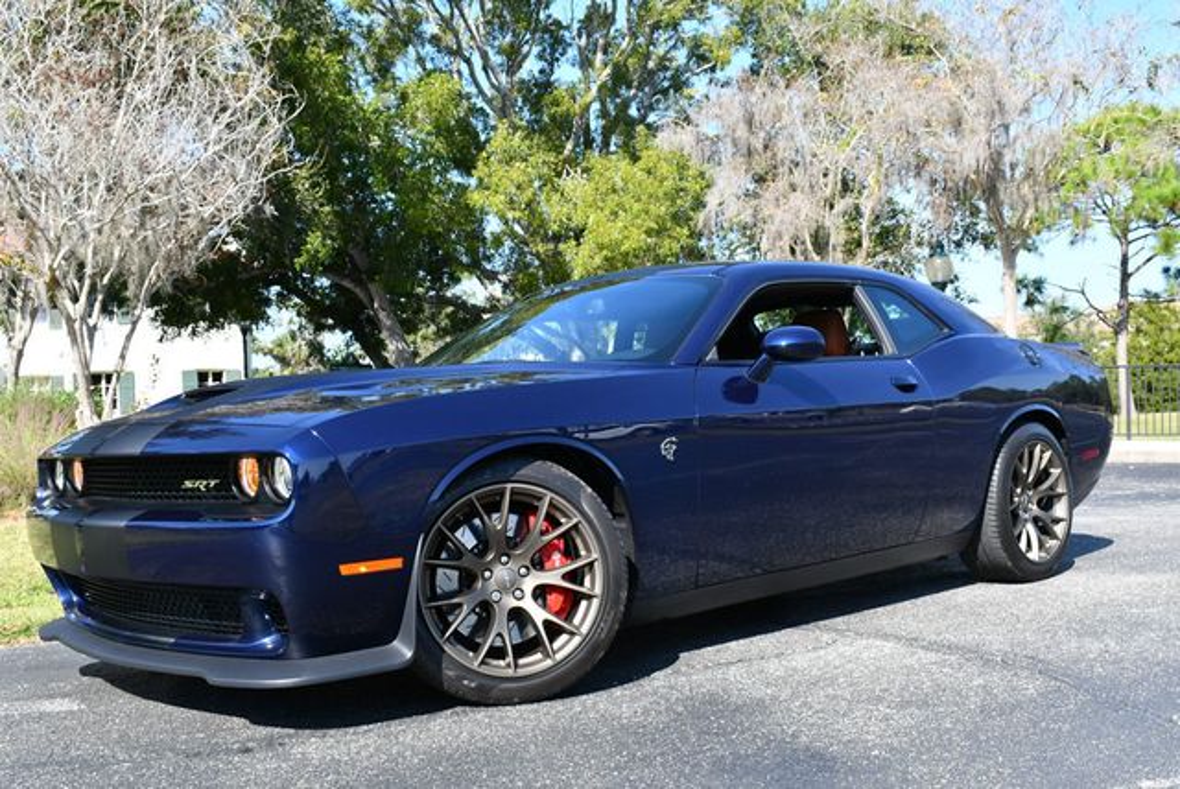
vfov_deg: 33.5
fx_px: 1312
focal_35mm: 40
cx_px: 590
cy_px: 394
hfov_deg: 48.4
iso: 200
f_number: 7.1
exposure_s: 1/250
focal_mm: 20
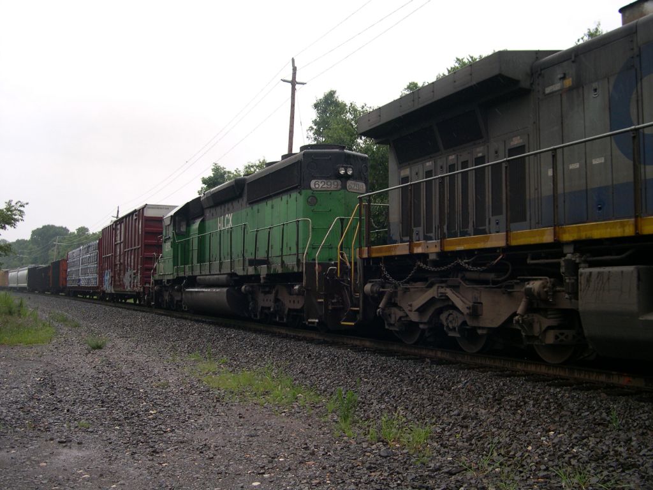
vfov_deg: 37.7
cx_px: 326
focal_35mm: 38
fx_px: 717
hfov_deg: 49.0
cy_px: 245
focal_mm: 8
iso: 100
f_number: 2.8
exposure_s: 1/452
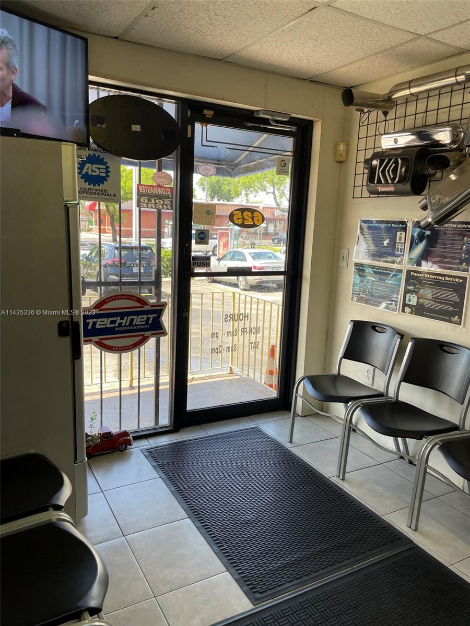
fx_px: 471
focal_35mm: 26
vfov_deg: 67.3
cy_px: 313
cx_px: 235
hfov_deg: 53.1
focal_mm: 4.2
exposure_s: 1/142
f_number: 1.6
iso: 32
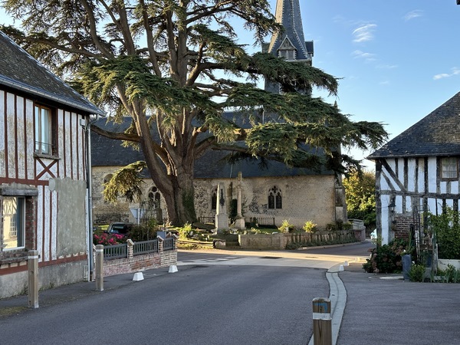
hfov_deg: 39.7
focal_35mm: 48
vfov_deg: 30.3
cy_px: 172
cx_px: 230
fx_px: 638
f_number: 1.78
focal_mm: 6.86
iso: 64
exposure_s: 1/364
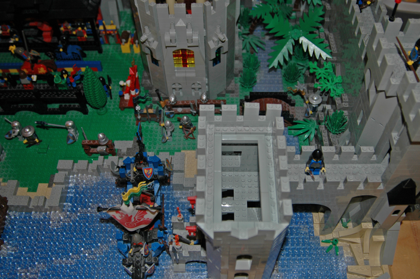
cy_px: 140
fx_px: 420
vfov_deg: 36.8
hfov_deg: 53.2
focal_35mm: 36
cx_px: 210
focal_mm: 24
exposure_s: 1/60
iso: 200
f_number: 3.5
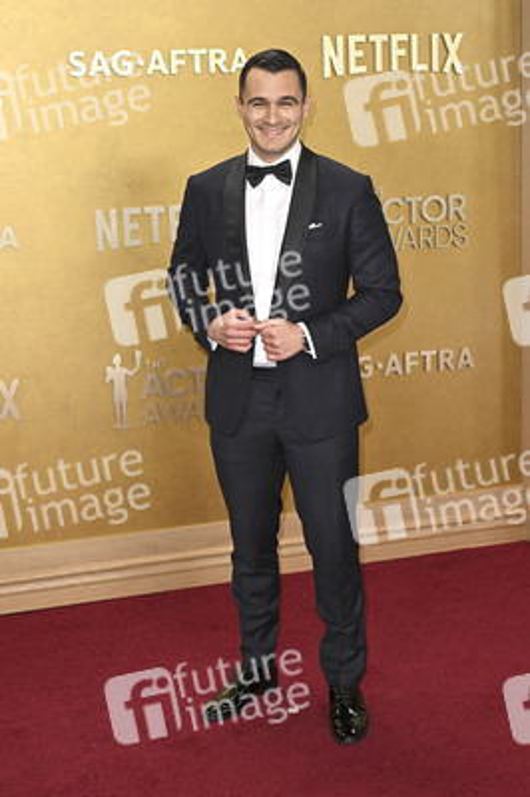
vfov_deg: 37.5
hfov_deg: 25.5
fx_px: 1172
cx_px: 265
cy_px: 398
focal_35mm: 53
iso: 2500
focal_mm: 53
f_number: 5.6
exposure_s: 1/320
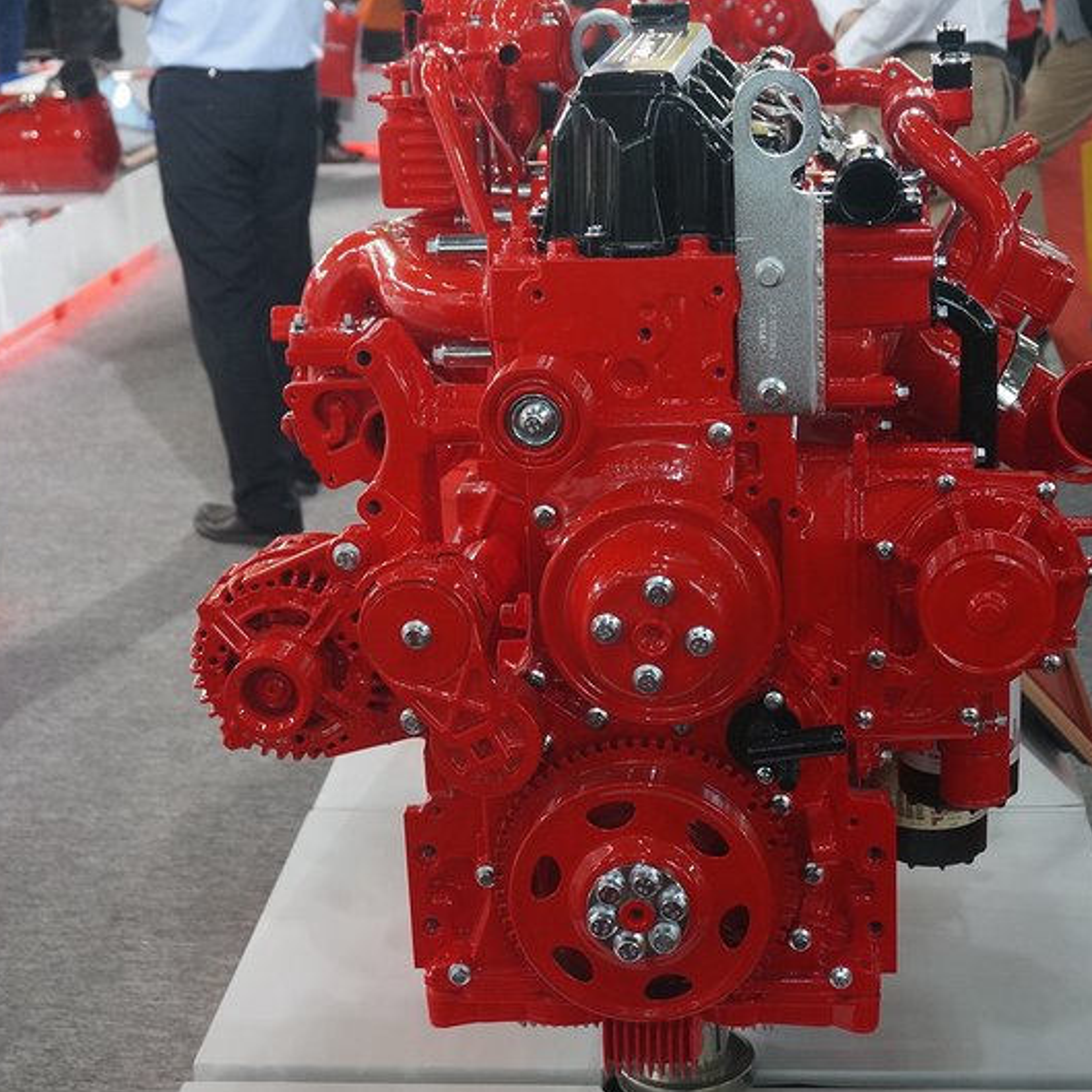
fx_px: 2271
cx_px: 603
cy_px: 548
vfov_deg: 27.0
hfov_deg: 27.0
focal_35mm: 64
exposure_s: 1/60
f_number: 5
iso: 1000
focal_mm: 33
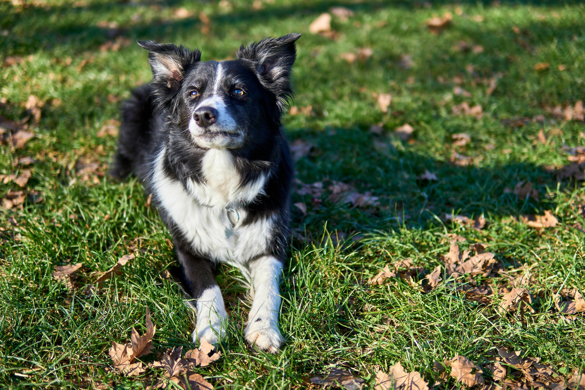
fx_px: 731
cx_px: 292
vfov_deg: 29.9
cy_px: 195
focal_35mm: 45
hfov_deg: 43.6
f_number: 1.4
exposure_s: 1/3200
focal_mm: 30
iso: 100
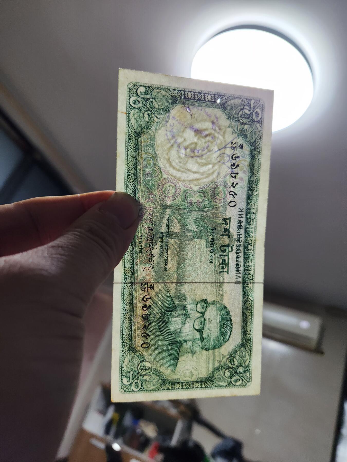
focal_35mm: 23
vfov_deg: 73.9
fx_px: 307
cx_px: 174
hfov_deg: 58.9
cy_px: 231
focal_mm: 5.4
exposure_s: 1/100
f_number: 1.8
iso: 500
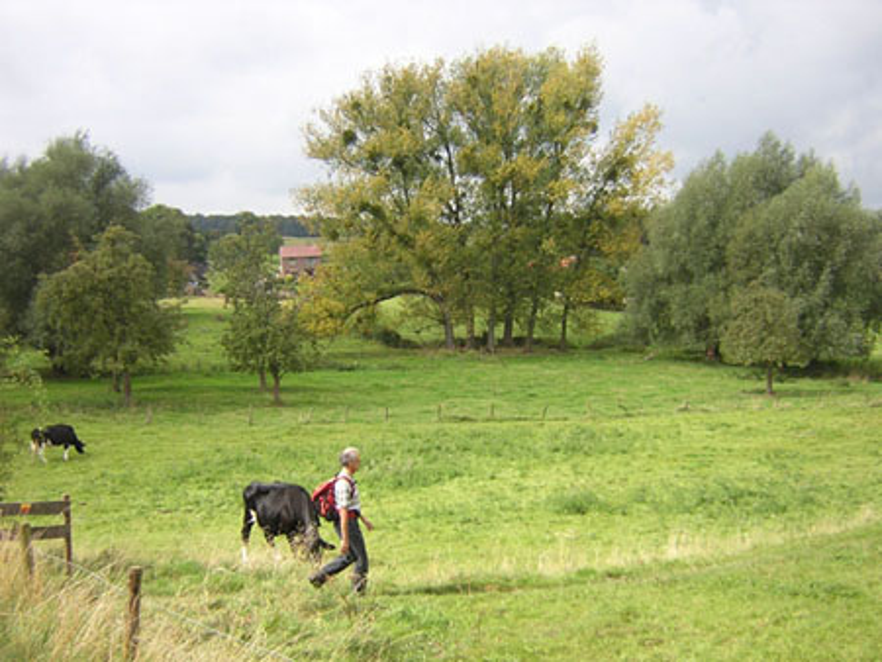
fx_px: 918
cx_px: 441
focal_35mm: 36
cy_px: 331
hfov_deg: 51.3
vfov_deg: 39.7
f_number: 2.6
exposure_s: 1/478
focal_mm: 4.7
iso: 100
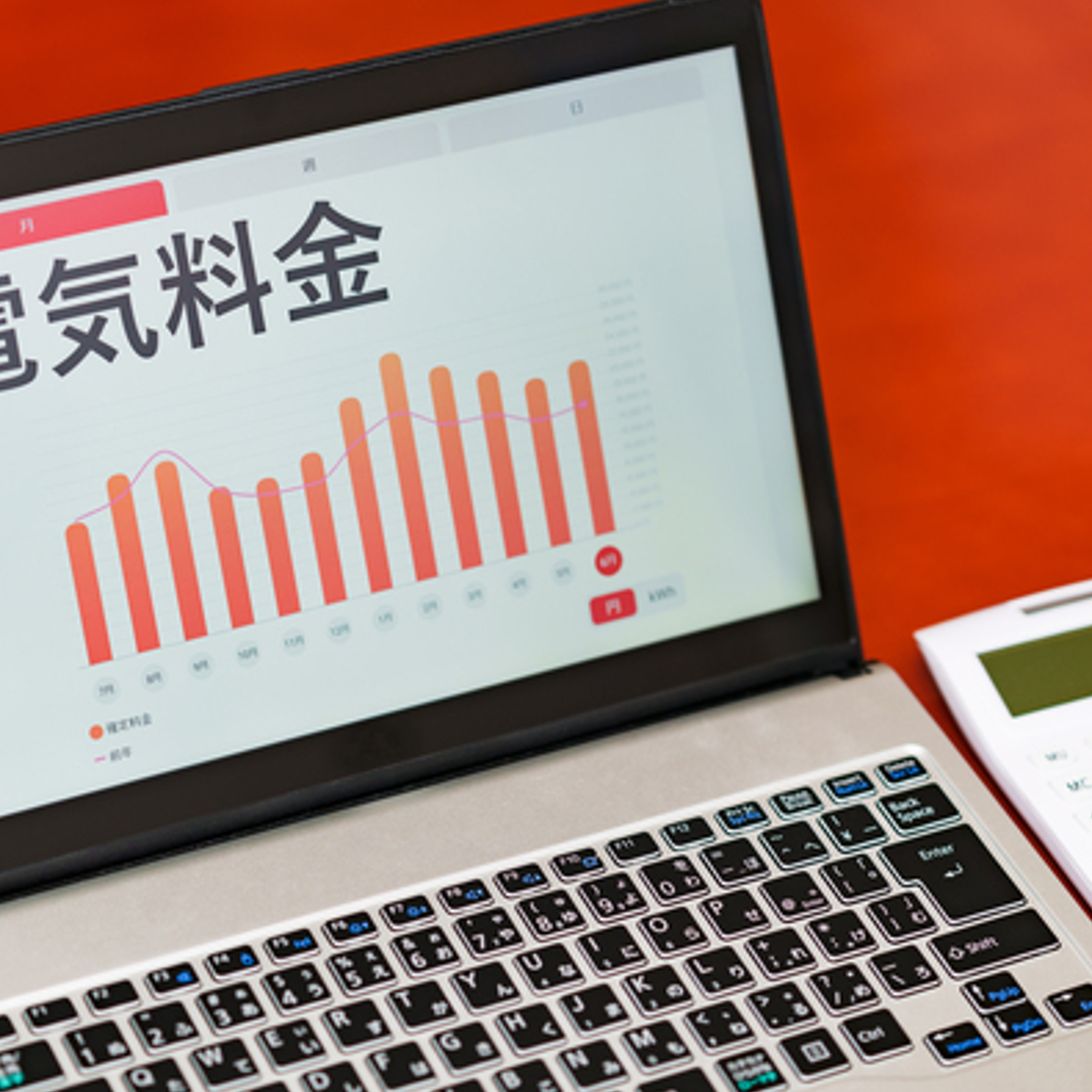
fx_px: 4176
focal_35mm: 117
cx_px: 451
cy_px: 509
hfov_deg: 14.9
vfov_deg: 14.9
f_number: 2.2
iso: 100
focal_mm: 85
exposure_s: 1/160
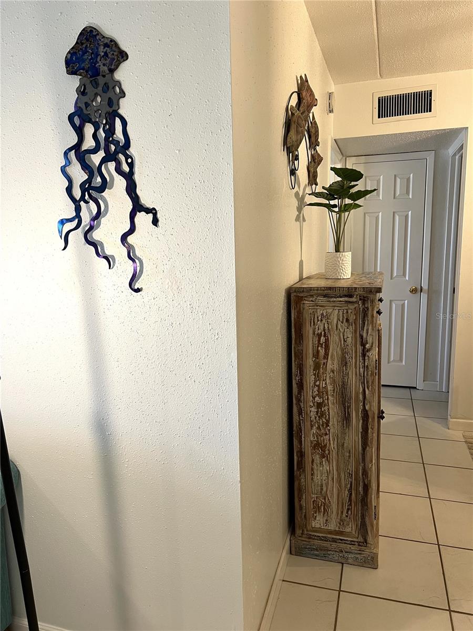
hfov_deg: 53.1
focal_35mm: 26
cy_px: 316
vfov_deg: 67.3
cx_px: 236
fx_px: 474
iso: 100
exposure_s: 1/60
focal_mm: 5.7
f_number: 1.5
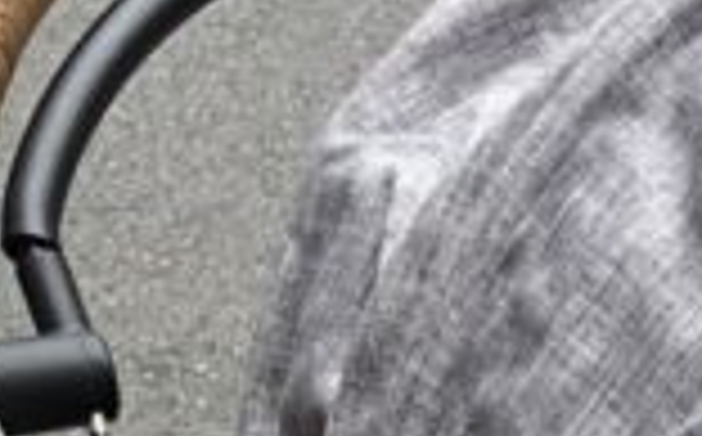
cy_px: 1852
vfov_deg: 5.6
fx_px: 3725
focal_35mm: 195
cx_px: 1264
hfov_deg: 10.2
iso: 50
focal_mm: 3.99
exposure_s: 1/120
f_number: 1.8
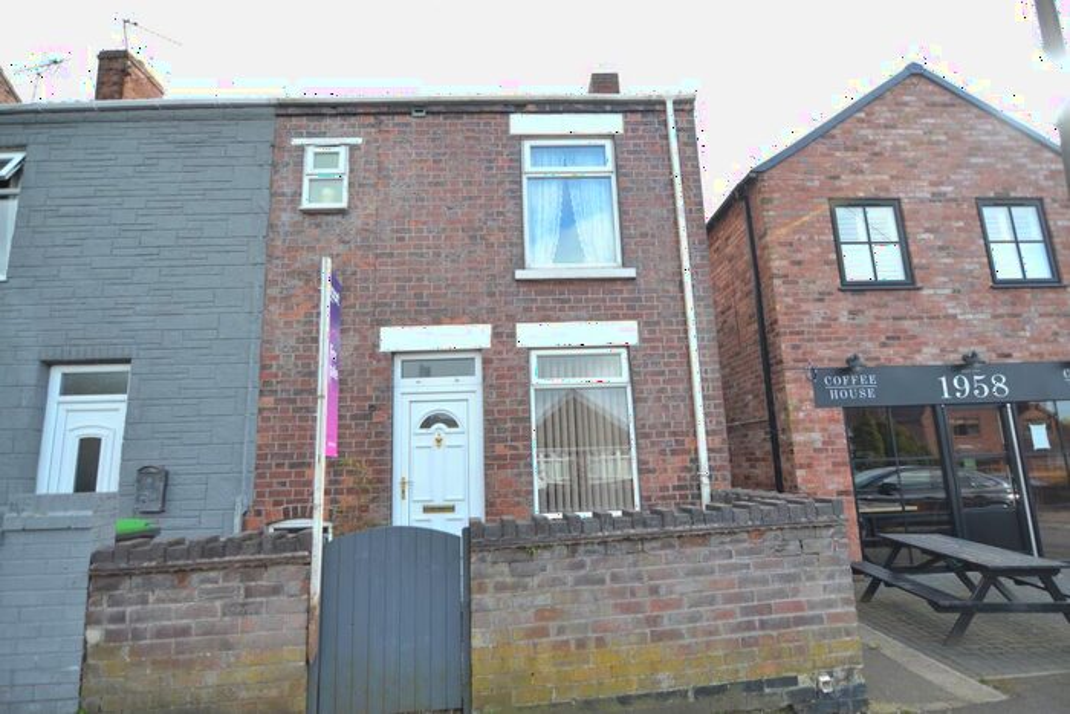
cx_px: 535
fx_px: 490
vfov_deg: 72.1
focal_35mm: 16
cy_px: 357
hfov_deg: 95.0
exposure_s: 1/200
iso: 100
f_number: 3.2
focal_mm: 11
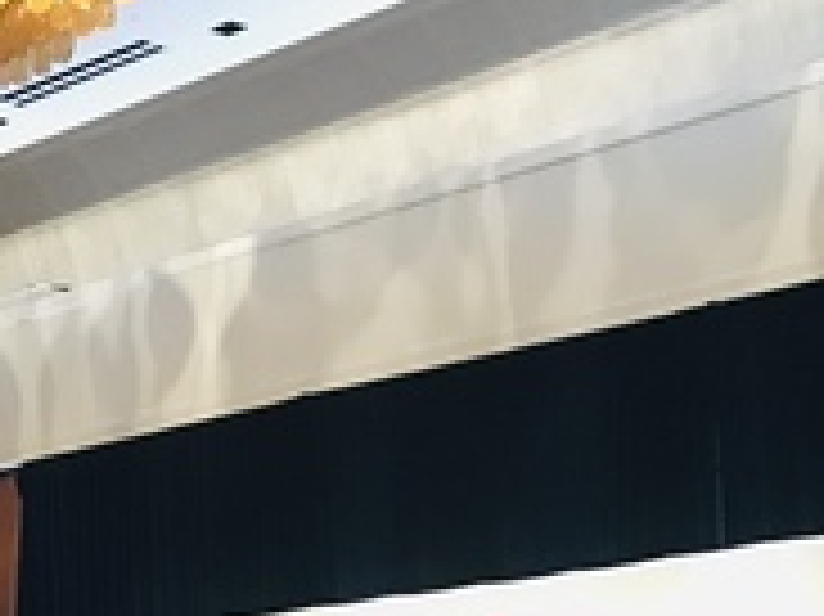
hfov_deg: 19.5
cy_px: 942
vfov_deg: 14.4
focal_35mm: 95
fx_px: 2260
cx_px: -153
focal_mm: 3.99
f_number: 1.8
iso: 64
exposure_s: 1/15
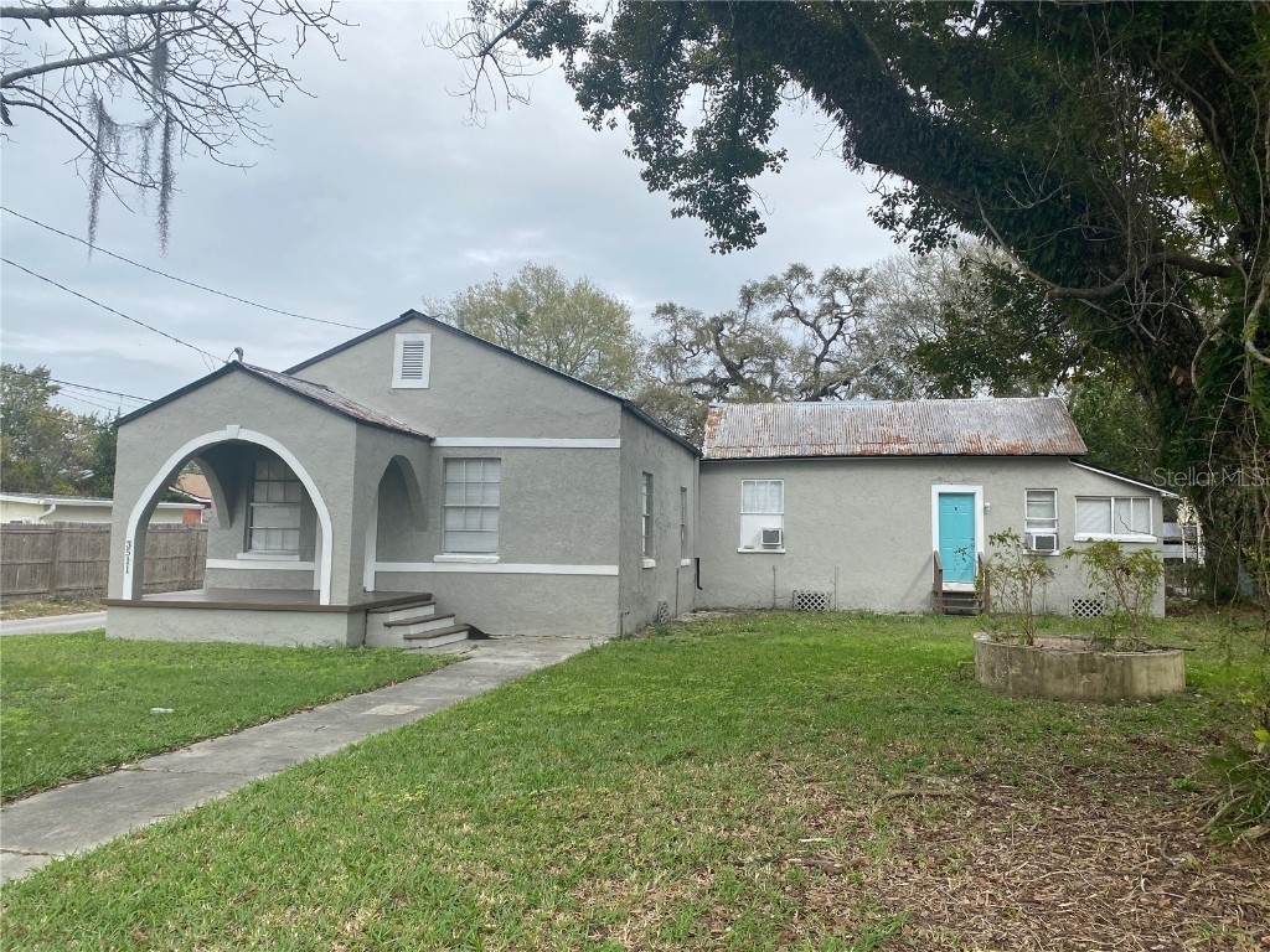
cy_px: 476
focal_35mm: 26
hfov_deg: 67.3
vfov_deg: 53.1
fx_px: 954
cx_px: 635
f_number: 1.8
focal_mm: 4.25
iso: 32
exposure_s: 1/1701
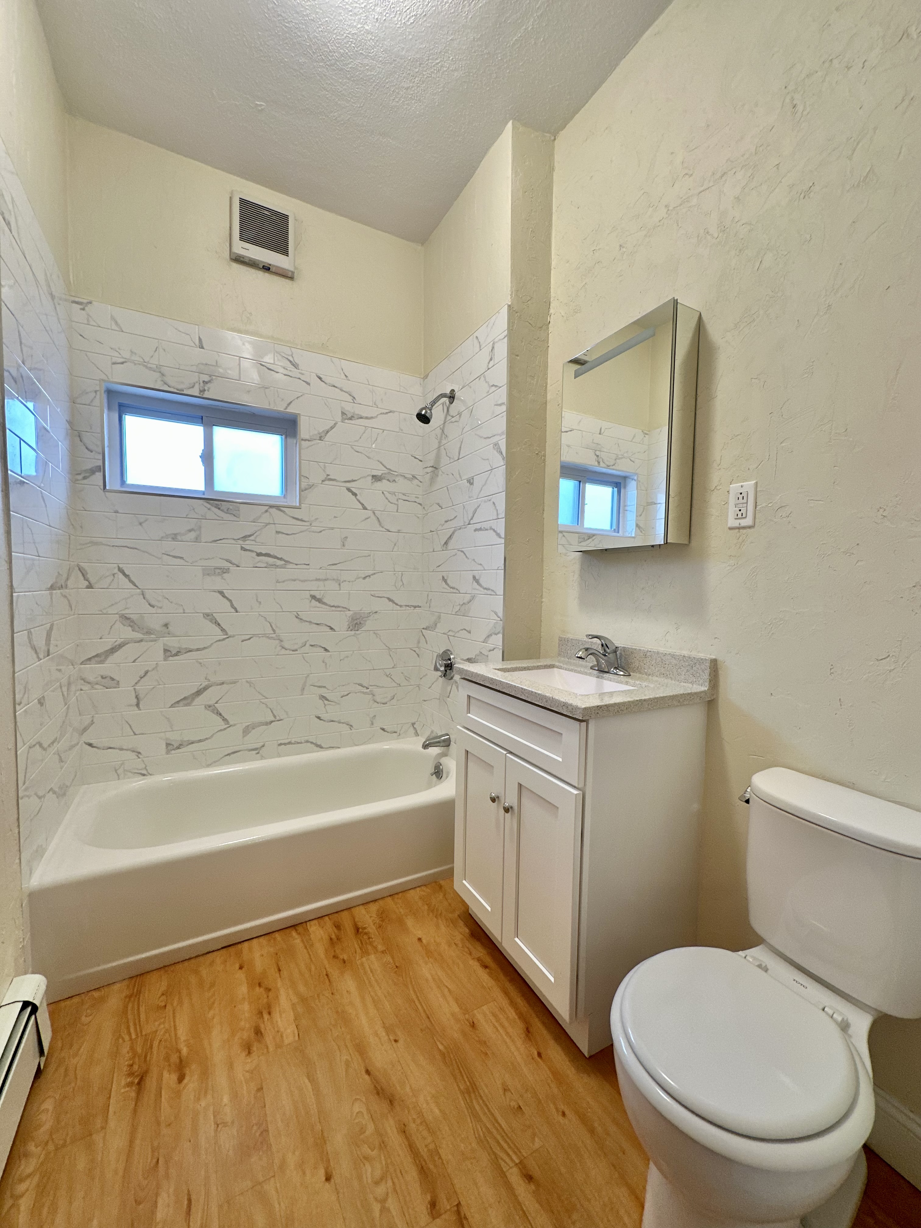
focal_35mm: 14
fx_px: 497
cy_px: 614
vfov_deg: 102.1
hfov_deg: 85.7
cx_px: 460
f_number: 2.2
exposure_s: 1/60
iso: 100
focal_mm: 2.22
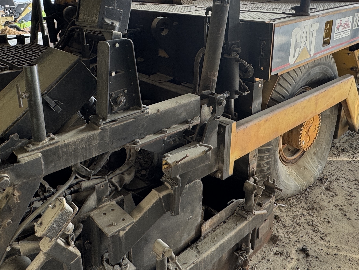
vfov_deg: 44.5
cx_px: 167
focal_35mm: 31
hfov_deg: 58.3
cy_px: 82
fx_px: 322
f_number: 2.2
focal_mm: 2.22
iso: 80
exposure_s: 1/99
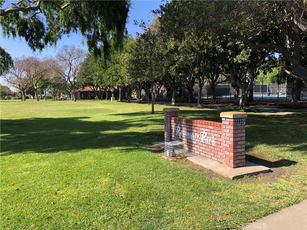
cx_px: 154
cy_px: 115
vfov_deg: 49.7
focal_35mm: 28
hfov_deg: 63.4
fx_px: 248
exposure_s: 1/695
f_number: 1.8
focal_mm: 3.99
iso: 20
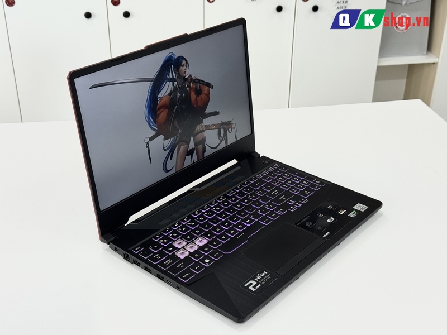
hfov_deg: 39.7
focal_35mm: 48
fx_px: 620
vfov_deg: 30.3
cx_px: 224
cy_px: 168
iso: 80
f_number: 1.78
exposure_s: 1/121
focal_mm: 6.76
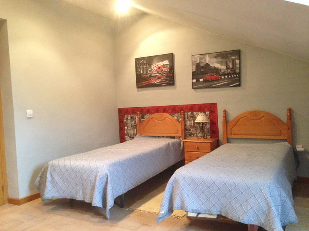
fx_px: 294
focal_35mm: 33
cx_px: 154
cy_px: 116
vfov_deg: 42.9
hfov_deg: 55.4
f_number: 2.4
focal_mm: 4.12
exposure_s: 1/15
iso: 500
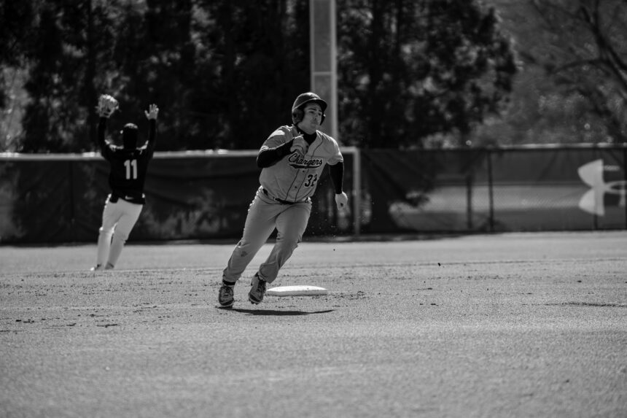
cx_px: 314
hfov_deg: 6.0
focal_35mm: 346
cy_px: 209
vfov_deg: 4.0
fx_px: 6032
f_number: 5.6
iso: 4000
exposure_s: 1/5000
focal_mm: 346.4
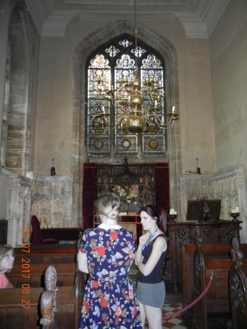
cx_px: 124
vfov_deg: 60.0
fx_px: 285
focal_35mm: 30
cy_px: 164
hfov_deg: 46.8
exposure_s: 1/30
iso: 800
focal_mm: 5.4
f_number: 3.5
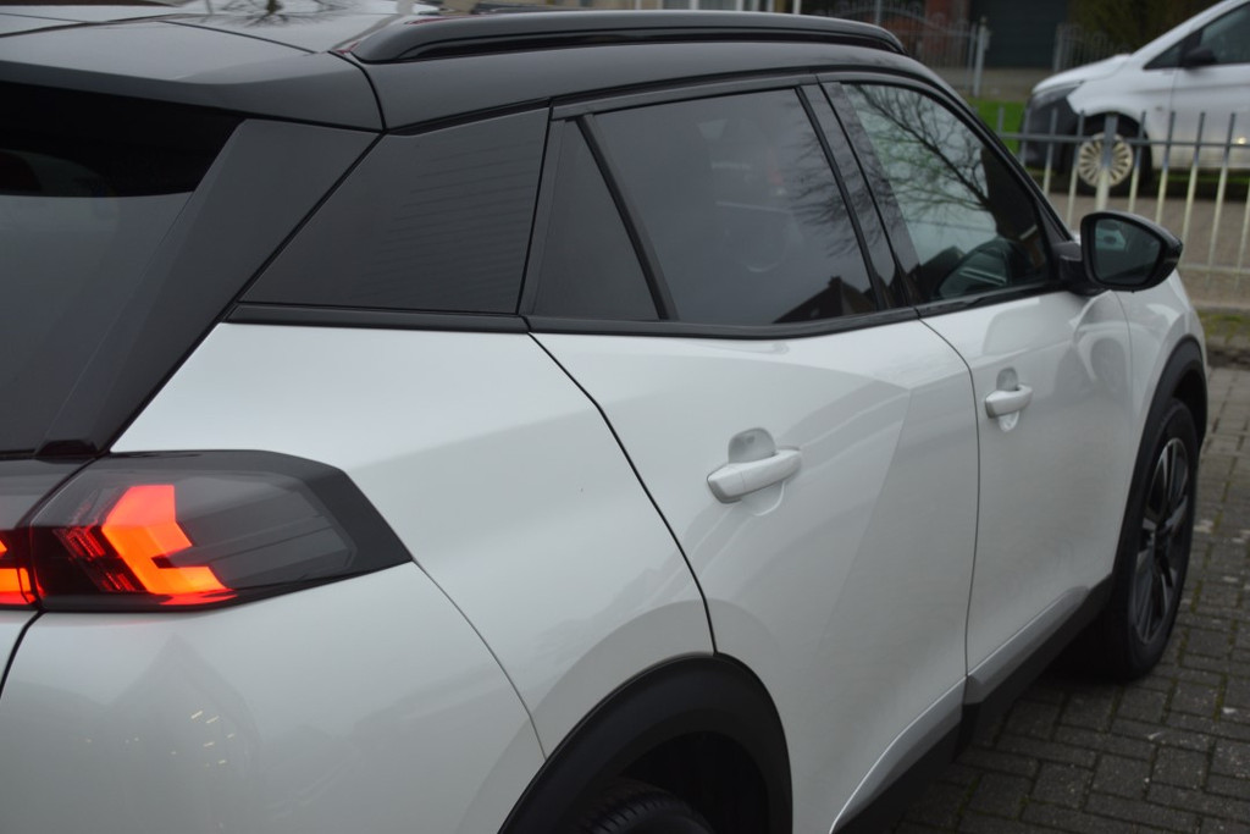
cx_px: 625
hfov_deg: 41.1
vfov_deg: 28.1
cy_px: 417
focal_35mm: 48
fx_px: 1667
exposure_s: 1/80
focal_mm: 32
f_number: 4.5
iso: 400
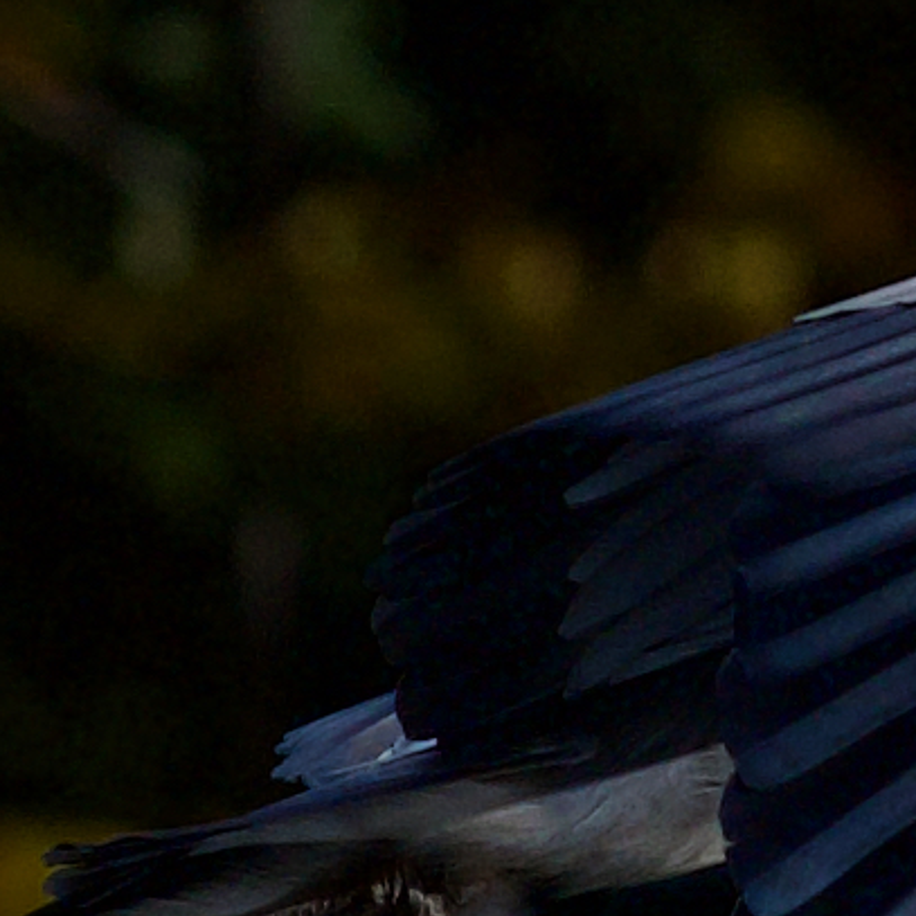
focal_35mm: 1126
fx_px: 33710
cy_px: 1026
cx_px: 1213
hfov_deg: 1.6
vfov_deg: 1.6
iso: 800
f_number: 6.7
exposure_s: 1/4000
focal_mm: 300
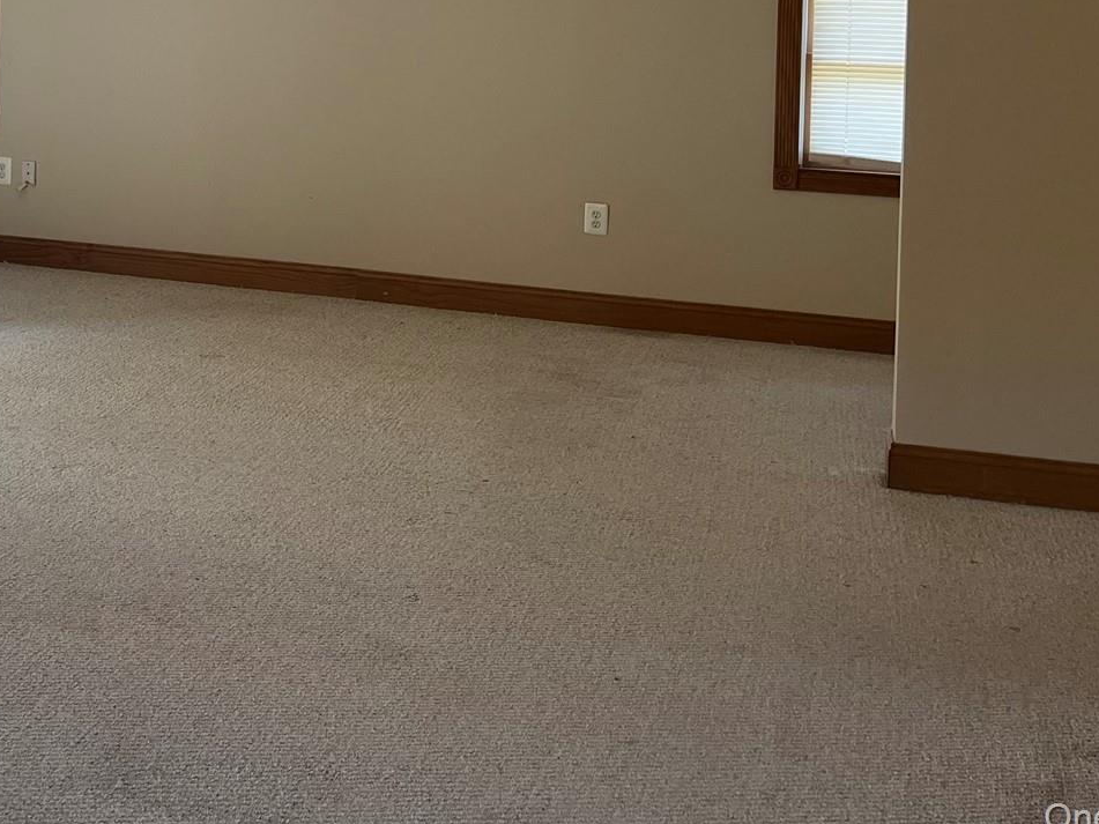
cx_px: 96
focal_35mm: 56
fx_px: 1778
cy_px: -43
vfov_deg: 24.6
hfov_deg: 32.5
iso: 80
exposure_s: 1/121
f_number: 1.6
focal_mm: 5.1
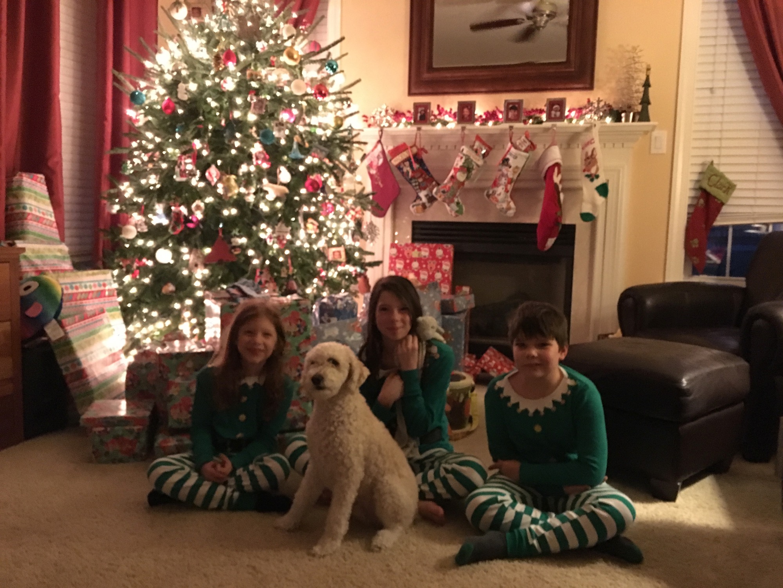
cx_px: 392
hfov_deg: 61.7
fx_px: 656
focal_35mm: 29
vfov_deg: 48.2
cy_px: 294
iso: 800
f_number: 2.2
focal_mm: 4.15
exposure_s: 1/15
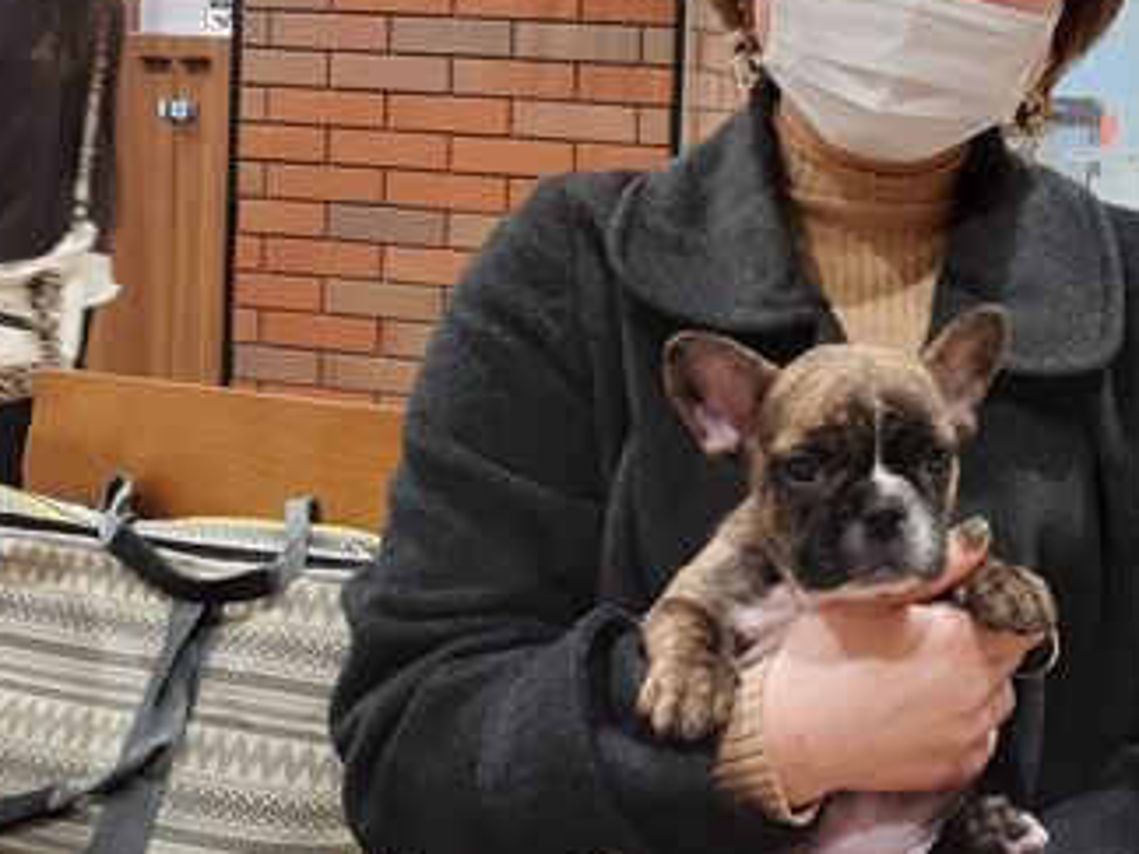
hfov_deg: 36.8
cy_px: 288
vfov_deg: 28.9
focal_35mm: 50
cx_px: 918
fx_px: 1645
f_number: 1.9
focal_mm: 3.6
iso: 80
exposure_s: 1/50
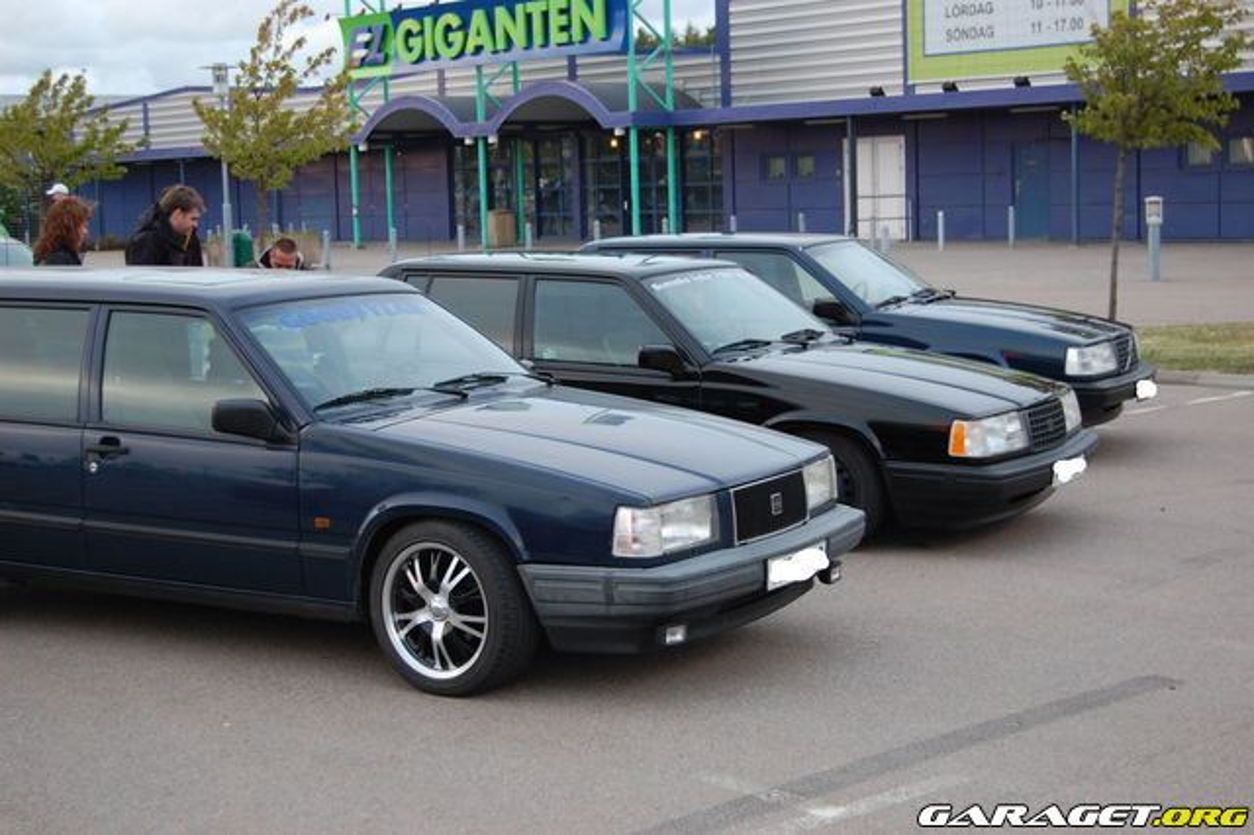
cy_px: 418
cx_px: 627
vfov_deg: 23.8
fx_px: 1984
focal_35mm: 57
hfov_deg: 35.1
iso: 400
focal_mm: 38
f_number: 5
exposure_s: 1/50
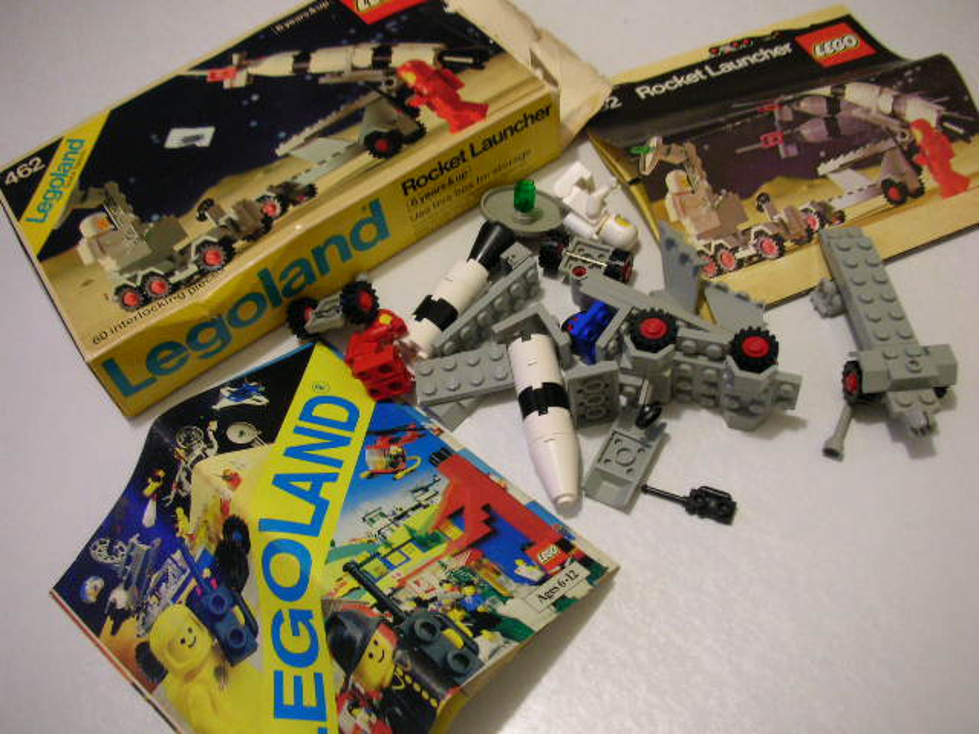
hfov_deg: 52.6
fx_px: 990
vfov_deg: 40.7
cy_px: 367
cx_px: 490
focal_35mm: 35
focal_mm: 5.8
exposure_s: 1/4.4
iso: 152
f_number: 3
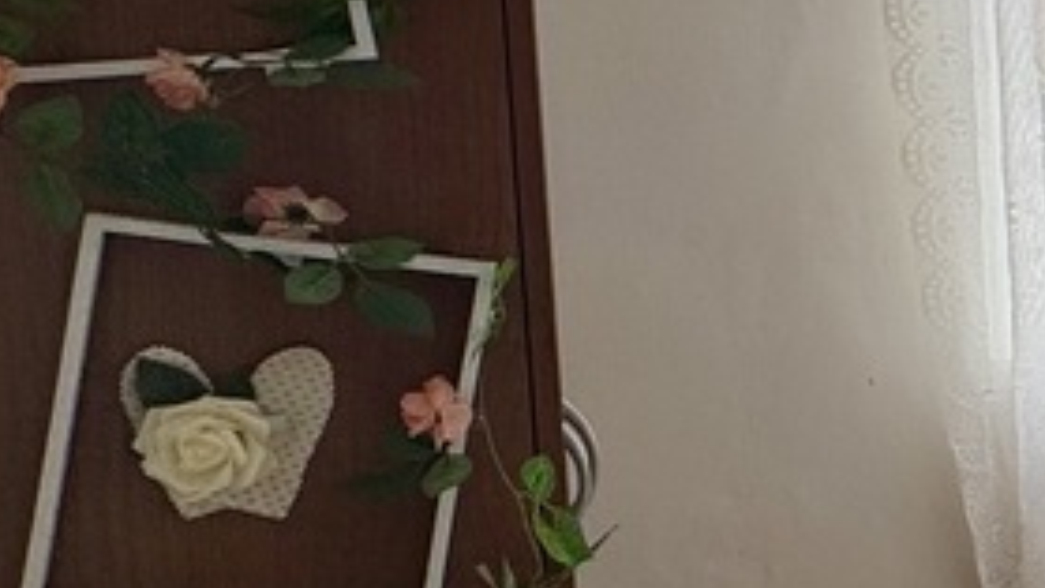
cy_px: 326
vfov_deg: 17.2
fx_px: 1940
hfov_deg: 20.6
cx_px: 1906
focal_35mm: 70
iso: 40
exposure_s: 1/176
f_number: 2.2
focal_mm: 2.22
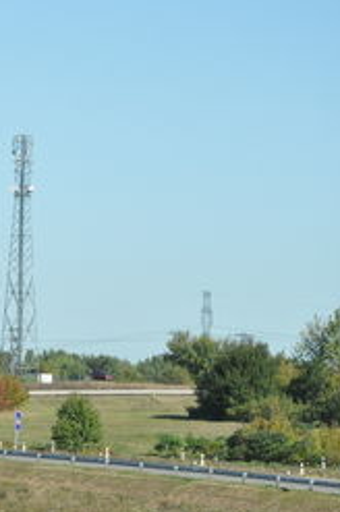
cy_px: 222
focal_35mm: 288
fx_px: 4090
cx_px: 18
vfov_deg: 7.2
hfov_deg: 4.8
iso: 1600
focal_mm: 105
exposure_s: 1/2500
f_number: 10
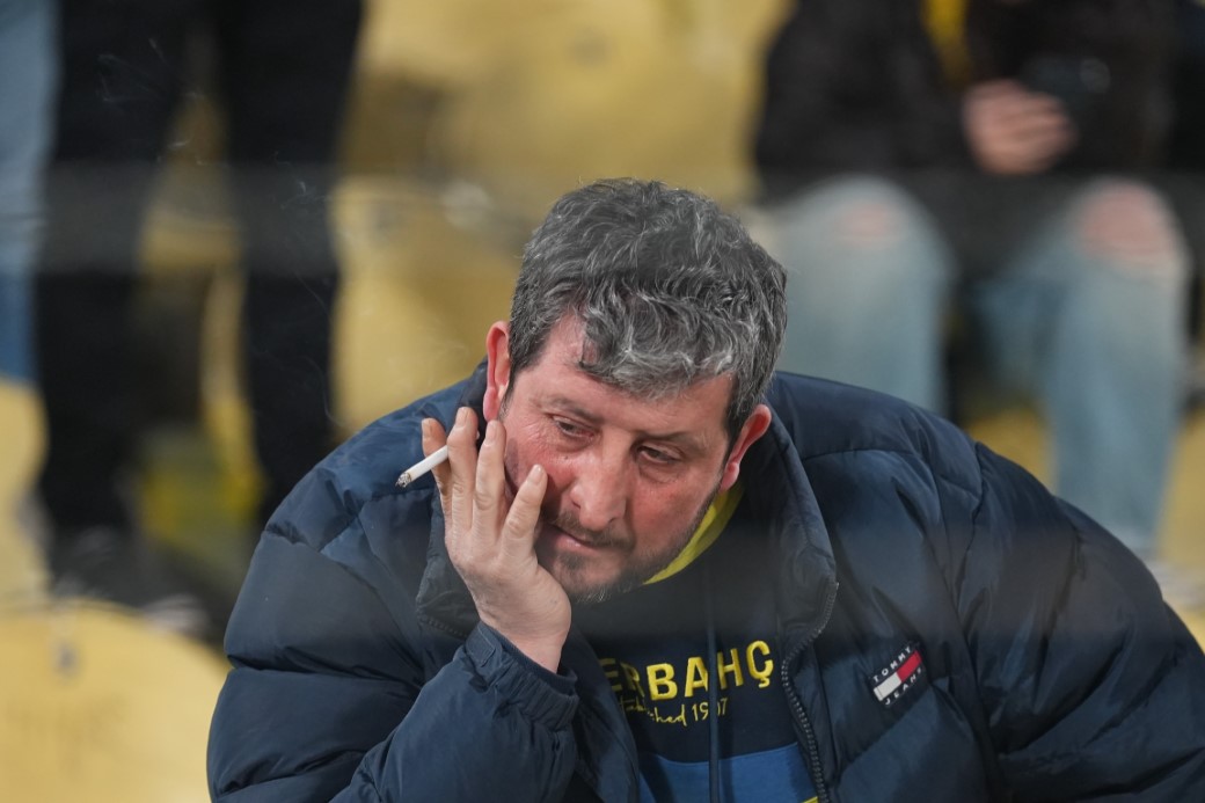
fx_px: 10039
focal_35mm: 300
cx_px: 602
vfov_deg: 4.6
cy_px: 402
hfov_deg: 6.9
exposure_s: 1/800
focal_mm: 200
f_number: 2.8
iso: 2000
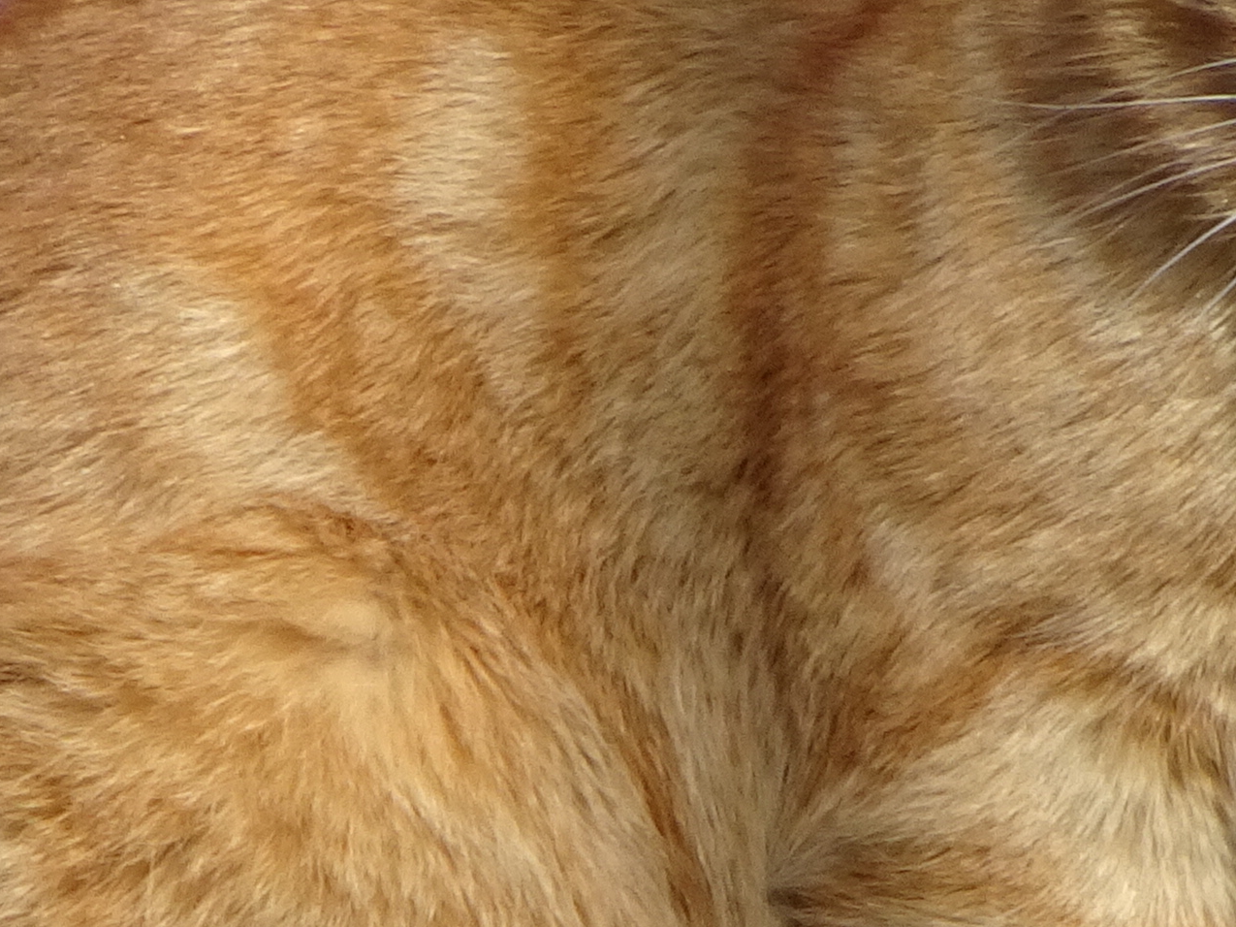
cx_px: 910
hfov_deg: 0.8
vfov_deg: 0.6
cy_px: 639
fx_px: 87186
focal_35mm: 2442
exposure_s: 1/250
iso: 100
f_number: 6.3
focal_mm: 108.62
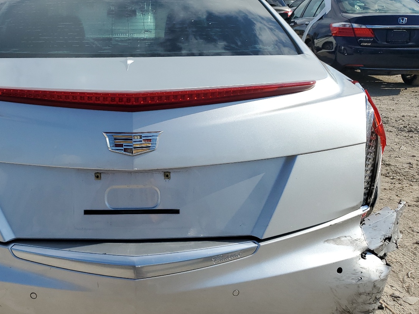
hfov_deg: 48.0
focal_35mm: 38
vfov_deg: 37.7
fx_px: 460
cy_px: 168
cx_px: 132
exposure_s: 1/5000
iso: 50
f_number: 1.5
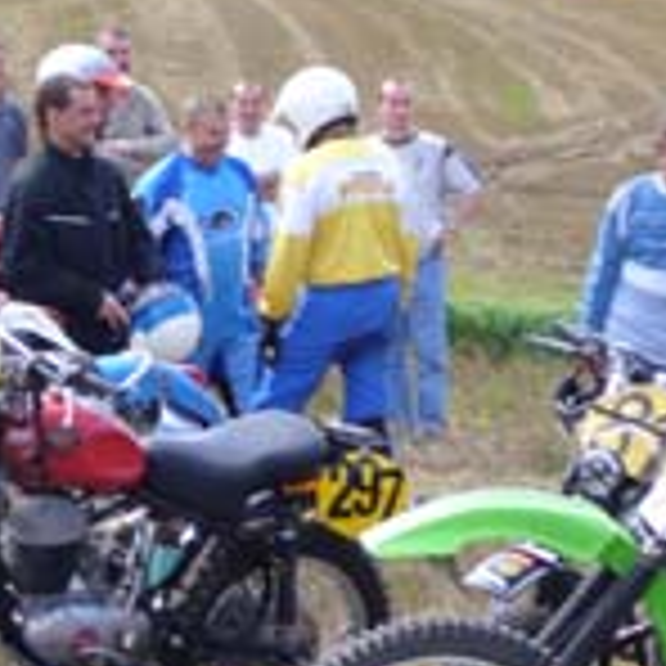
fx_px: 5464
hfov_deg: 7.0
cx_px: 94
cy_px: 328
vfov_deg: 7.0
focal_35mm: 251
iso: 80
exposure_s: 1/125
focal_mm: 17.4
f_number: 5
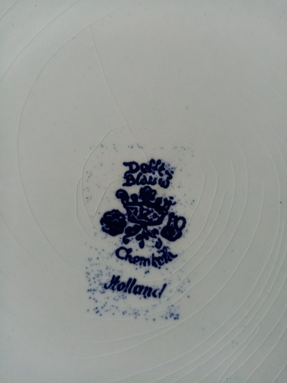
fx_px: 287
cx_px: 144
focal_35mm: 26
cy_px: 192
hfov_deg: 53.1
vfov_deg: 67.3
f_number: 1.8
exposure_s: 1/33.3
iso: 101
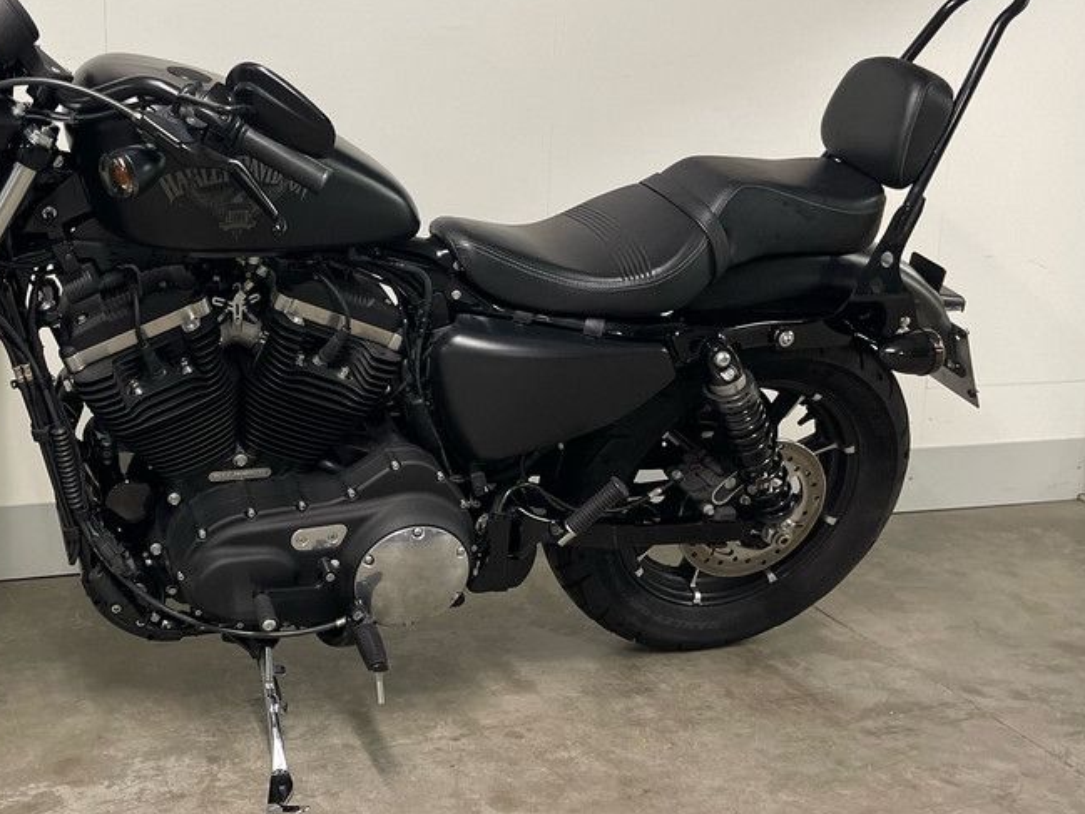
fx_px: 1285
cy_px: 309
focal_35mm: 41
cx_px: 273
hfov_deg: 44.3
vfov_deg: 35.0
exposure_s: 1/50
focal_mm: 5.1
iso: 250
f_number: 1.6
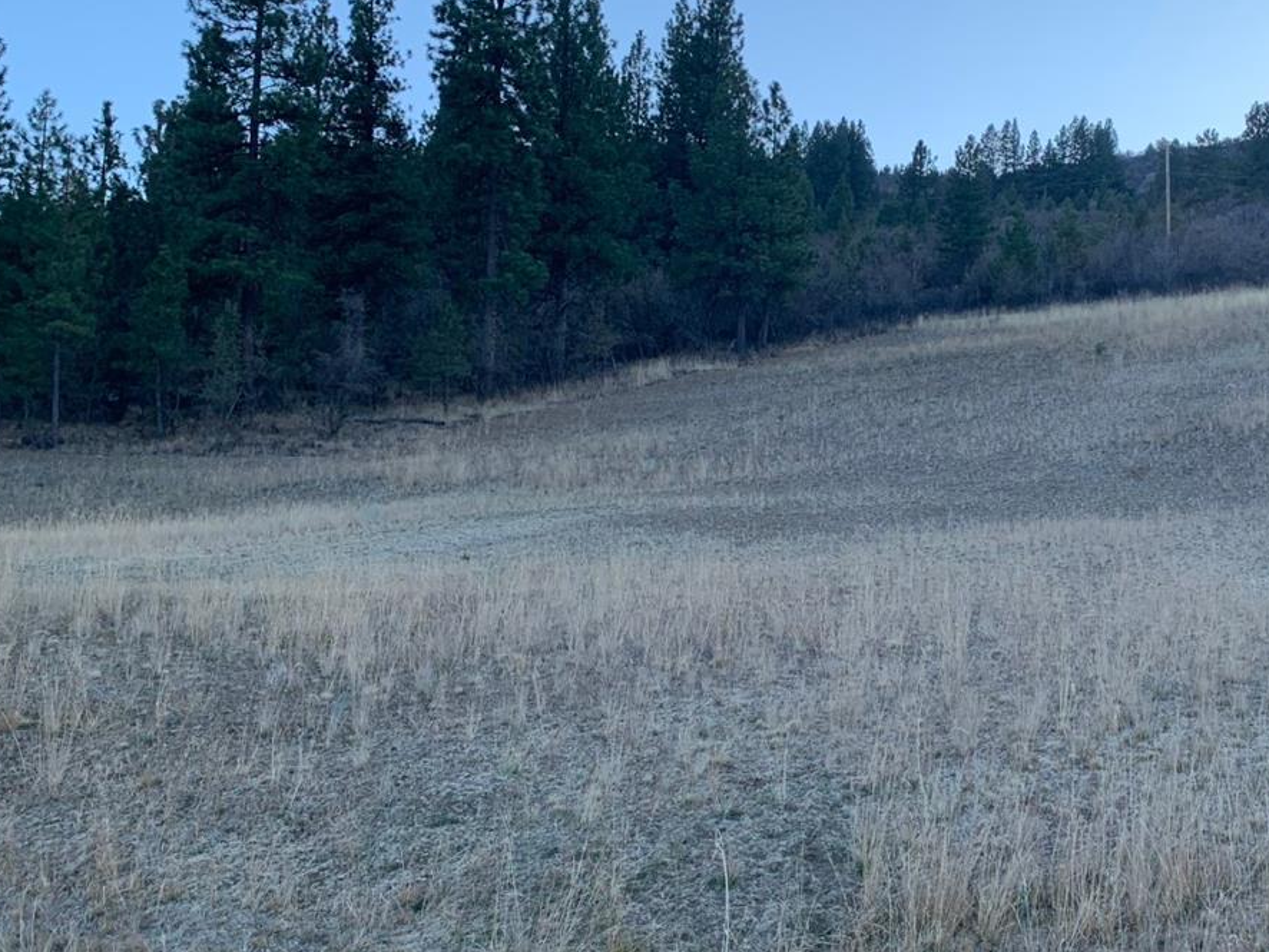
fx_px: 1613
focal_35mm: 44
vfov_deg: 32.9
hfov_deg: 42.3
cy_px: 477
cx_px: 849
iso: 25
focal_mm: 4.25
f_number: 1.8
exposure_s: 1/594
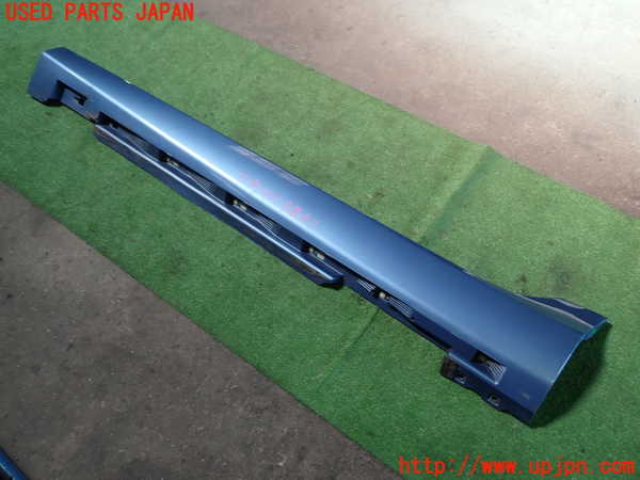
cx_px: 320
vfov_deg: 46.8
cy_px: 240
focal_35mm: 30
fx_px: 555
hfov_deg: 60.0
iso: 160
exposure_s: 1/60
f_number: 2.3
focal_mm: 5.4
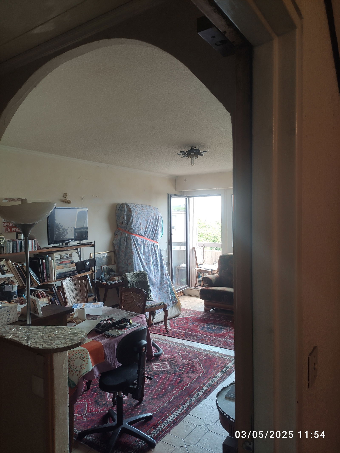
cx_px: 170
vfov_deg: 67.3
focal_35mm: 26
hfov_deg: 53.1
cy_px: 226
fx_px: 340
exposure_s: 1/100
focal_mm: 4.77
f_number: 1.75
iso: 174
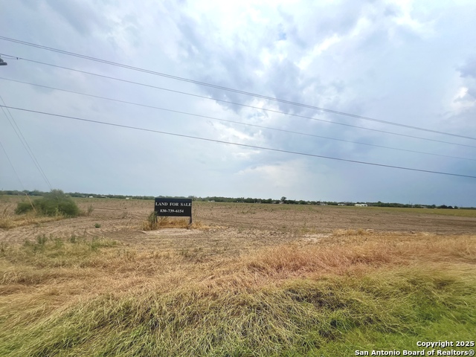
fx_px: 179
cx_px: 238
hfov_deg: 106.2
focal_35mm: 13
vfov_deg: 89.9
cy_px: 178
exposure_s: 1/3534
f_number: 1.8
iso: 40
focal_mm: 1.57
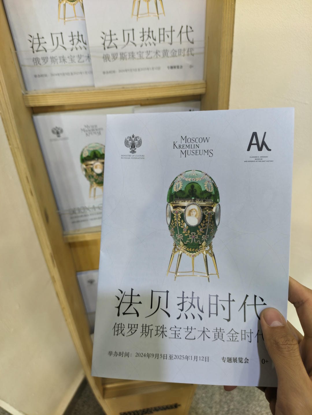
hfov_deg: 54.9
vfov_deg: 69.4
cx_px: 156
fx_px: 300
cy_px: 208
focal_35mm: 25
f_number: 1.89
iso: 405
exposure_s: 1/50
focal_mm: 5.43
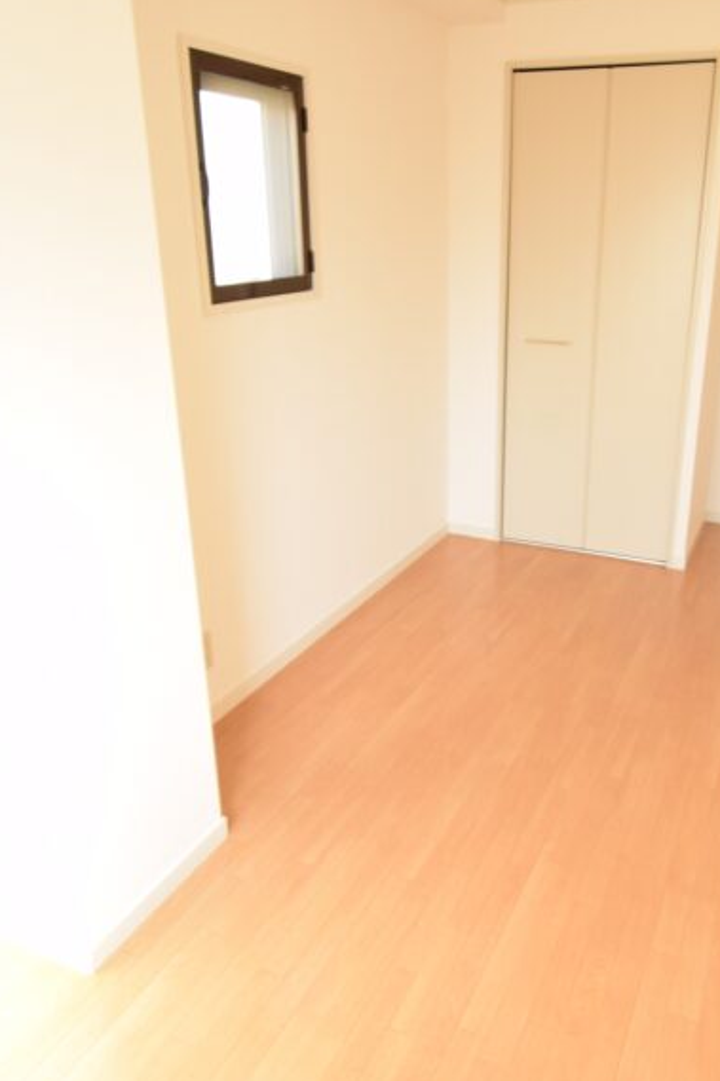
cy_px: 530
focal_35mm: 27
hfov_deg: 47.2
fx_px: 810
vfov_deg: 67.4
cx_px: 478
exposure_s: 1/15
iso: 100
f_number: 3.5
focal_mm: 10
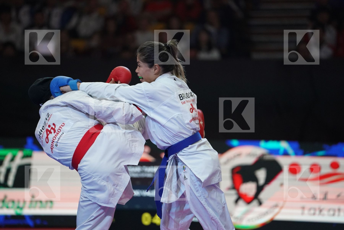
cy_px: 115
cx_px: 172
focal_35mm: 191
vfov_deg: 7.2
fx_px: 1825
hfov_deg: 10.8
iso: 5000
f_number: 2.8
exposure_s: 1/1000
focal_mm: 191
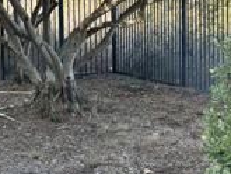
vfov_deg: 14.6
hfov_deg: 19.4
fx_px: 674
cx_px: 74
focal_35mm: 101
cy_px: 34
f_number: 1.6
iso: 50
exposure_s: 1/396
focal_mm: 5.96
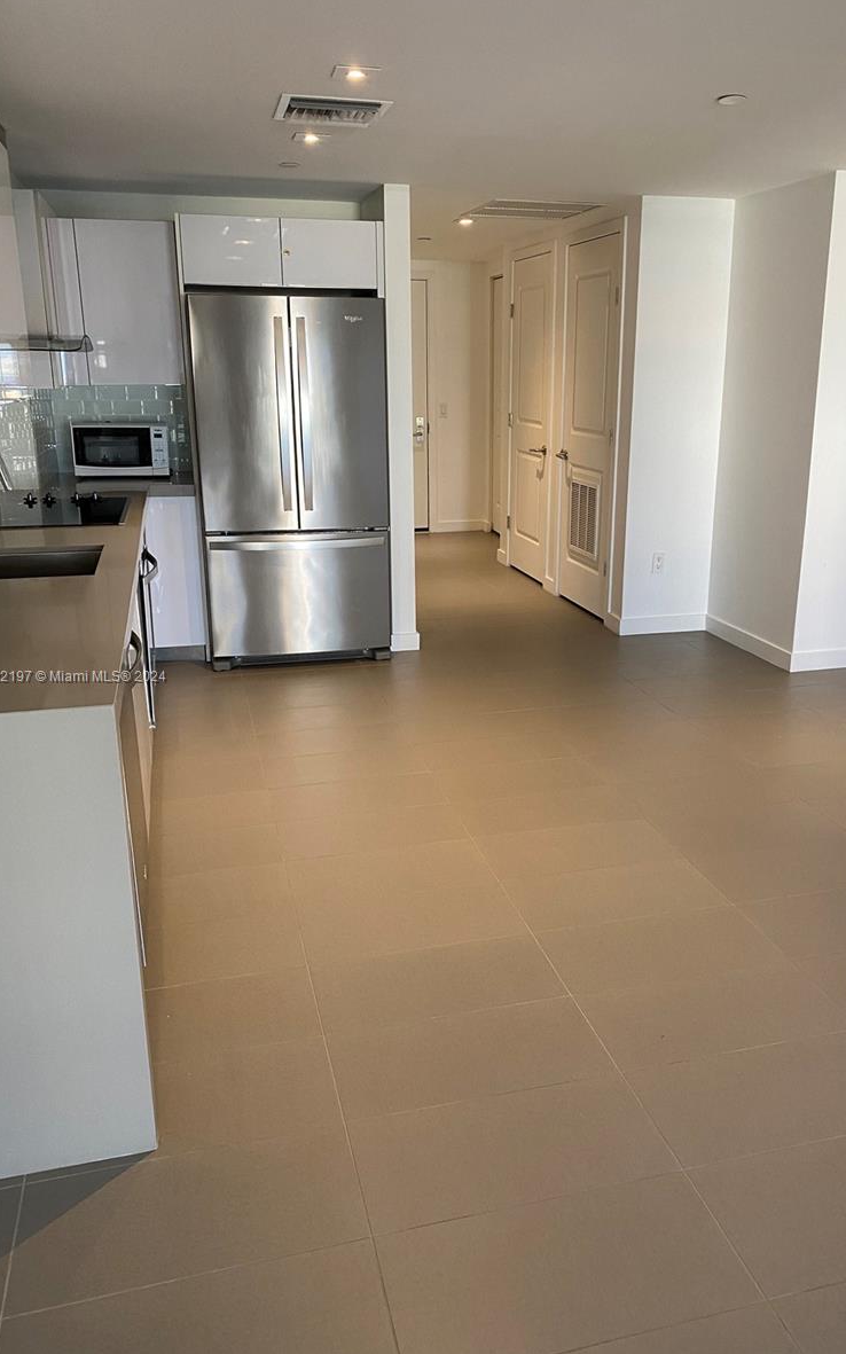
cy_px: 678
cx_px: 472
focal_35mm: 28
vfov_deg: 66.5
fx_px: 1033
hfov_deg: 44.5
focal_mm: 4.25
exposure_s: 1/60
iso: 100
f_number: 1.8
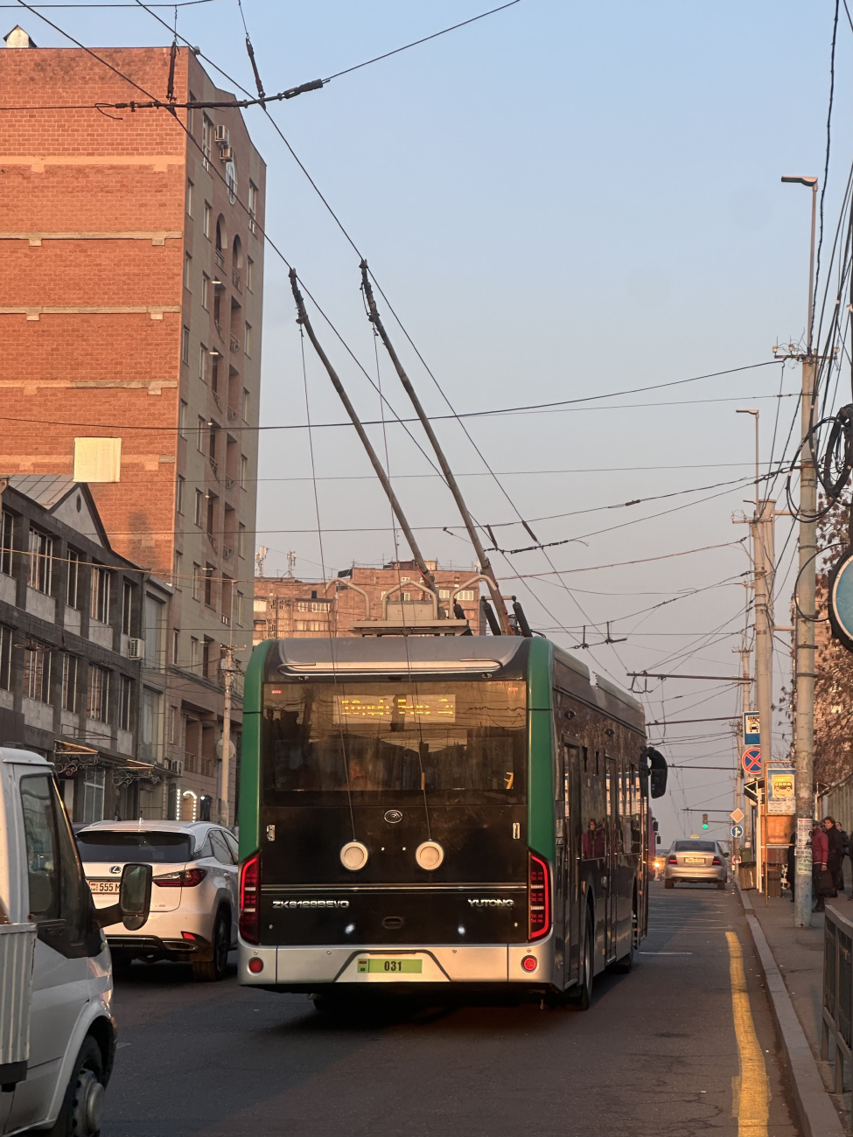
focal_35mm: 77
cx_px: 426
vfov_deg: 25.3
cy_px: 568
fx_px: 2530
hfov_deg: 19.1
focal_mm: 9
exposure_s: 1/123
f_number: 2.8
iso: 32
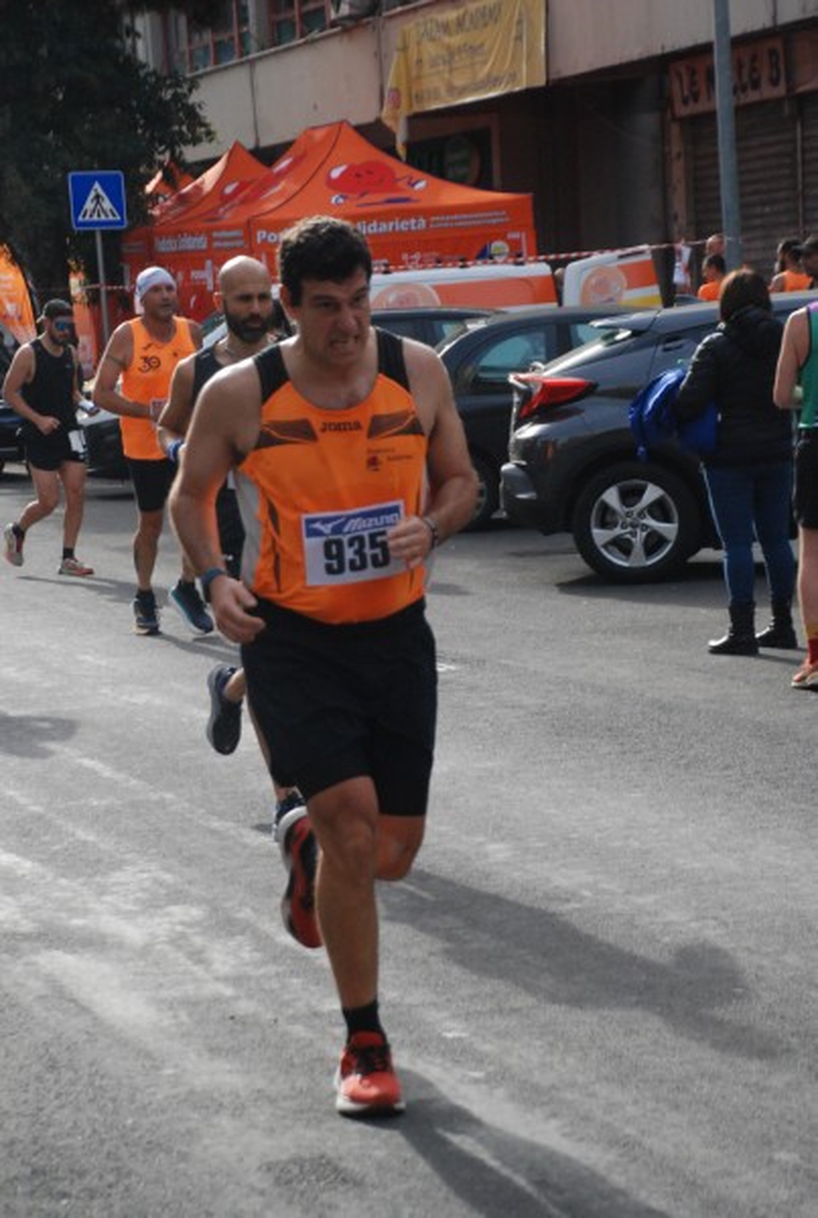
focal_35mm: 105
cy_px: 609
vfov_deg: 19.4
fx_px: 3560
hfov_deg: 13.1
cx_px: 409
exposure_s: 1/1250
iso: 1000
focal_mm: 70
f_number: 5.6
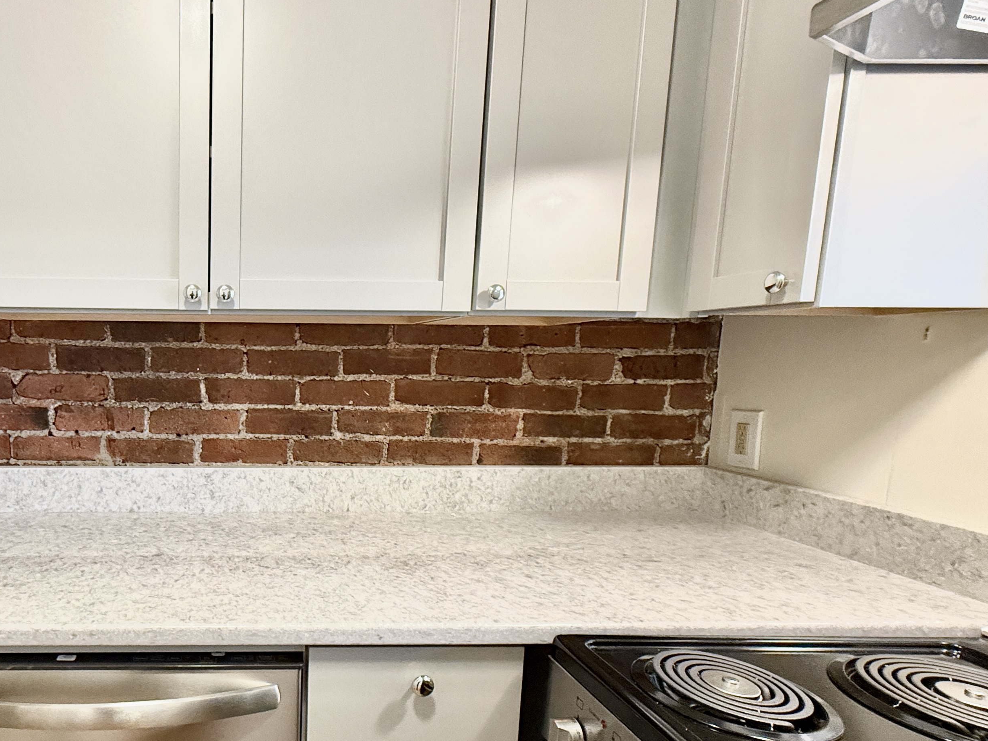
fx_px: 657
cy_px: 450
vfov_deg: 58.3
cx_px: 214
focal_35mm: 23
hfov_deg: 67.8
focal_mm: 2.22
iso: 320
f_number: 2.2
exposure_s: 1/60
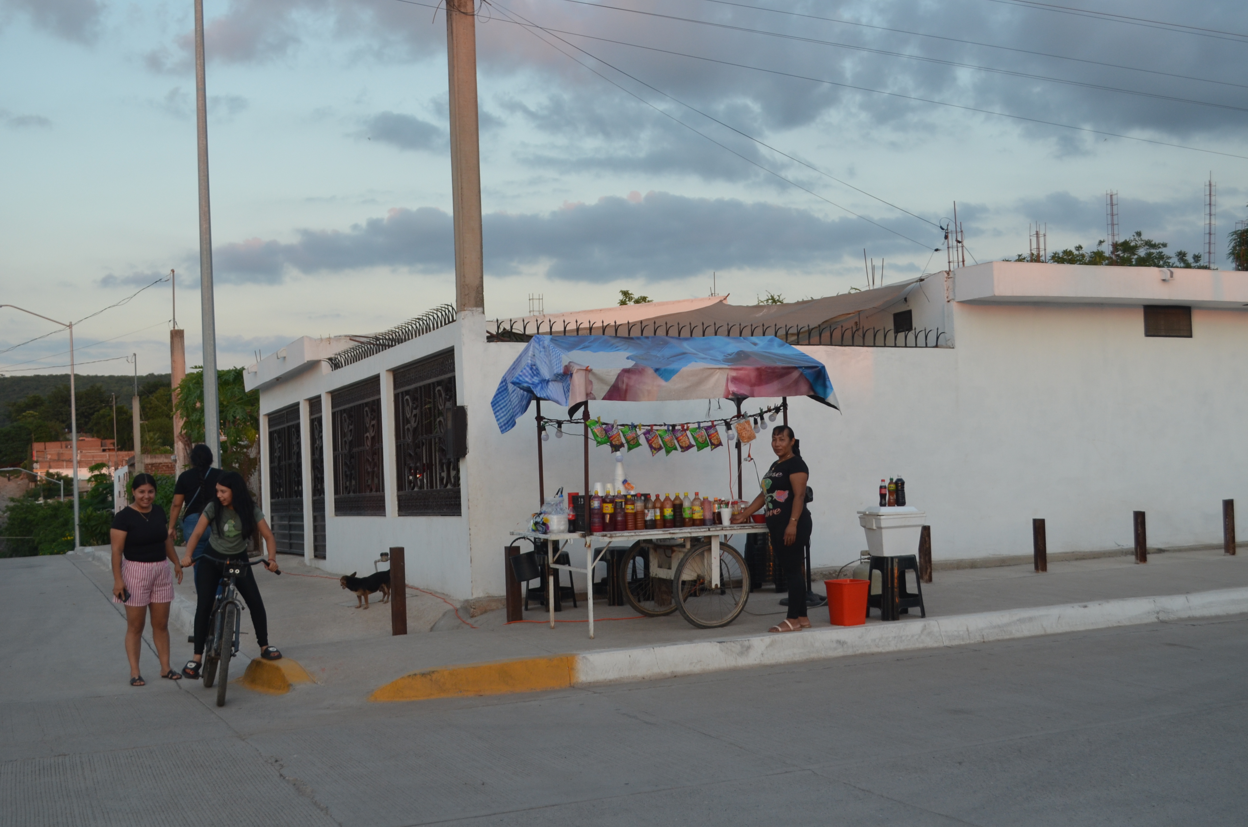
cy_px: 414
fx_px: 1349
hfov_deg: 49.6
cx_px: 624
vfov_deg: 34.1
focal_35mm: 39
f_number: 5.6
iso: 360
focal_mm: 26
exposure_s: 1/125
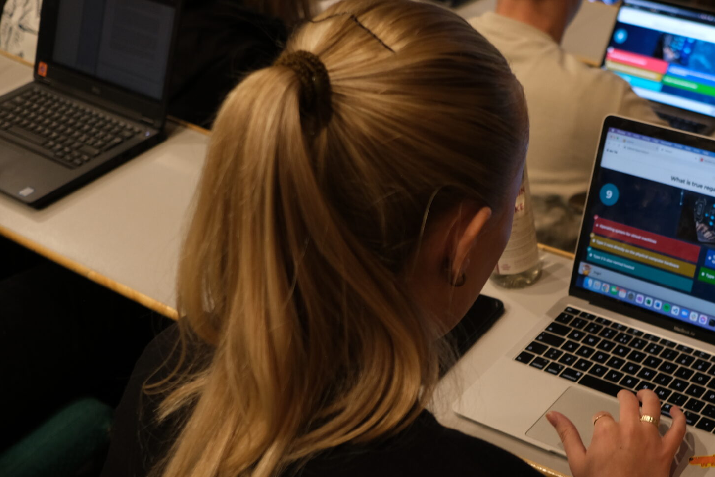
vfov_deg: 21.7
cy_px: 359
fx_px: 1232
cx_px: 585
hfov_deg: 31.4
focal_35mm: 62
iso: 500
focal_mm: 23
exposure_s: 1/30
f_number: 2.8
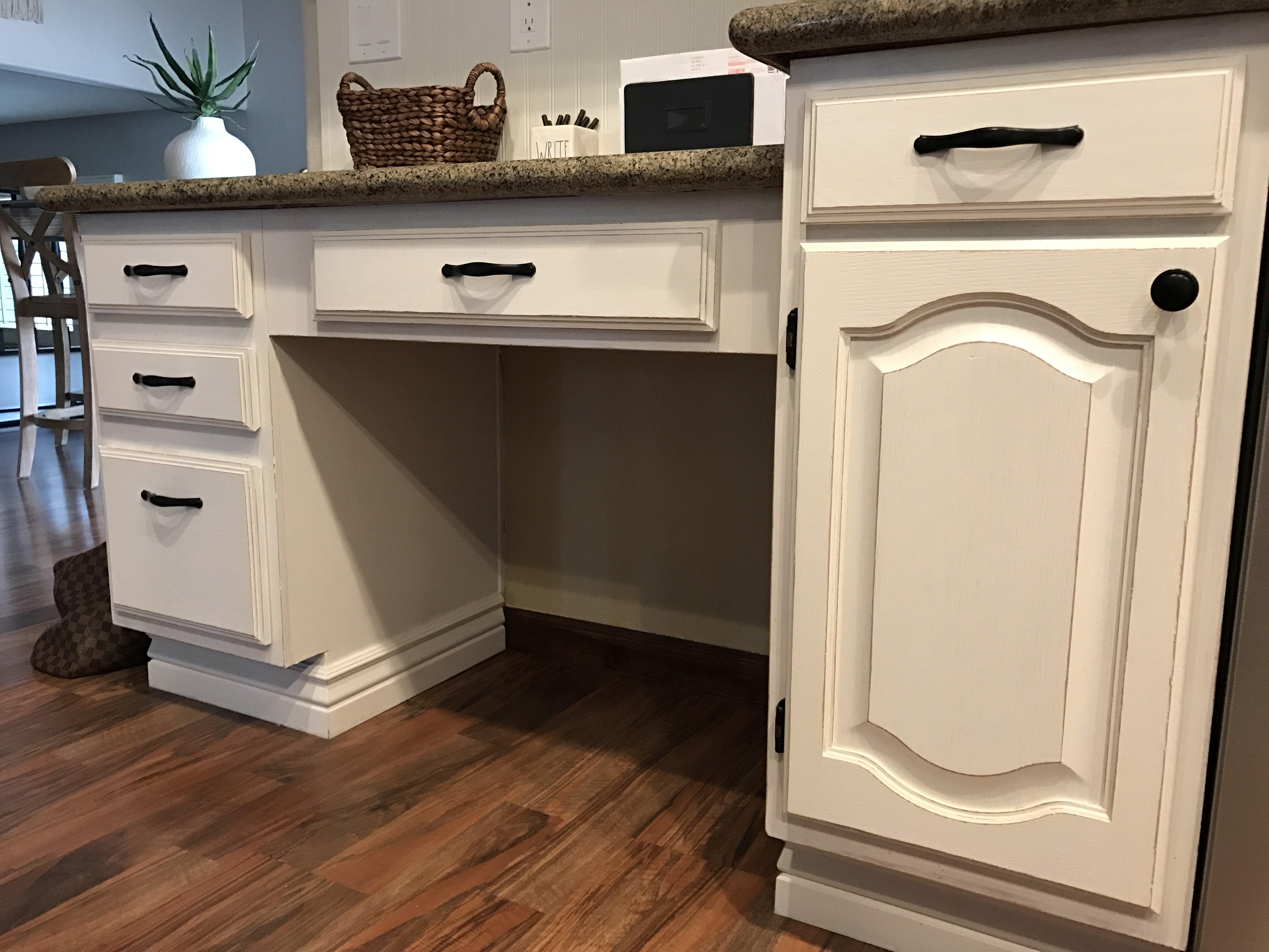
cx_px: 634
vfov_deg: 49.7
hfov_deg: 63.4
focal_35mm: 28
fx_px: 1026
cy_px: 476
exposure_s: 1/15
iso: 80
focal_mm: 3.99
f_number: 1.8
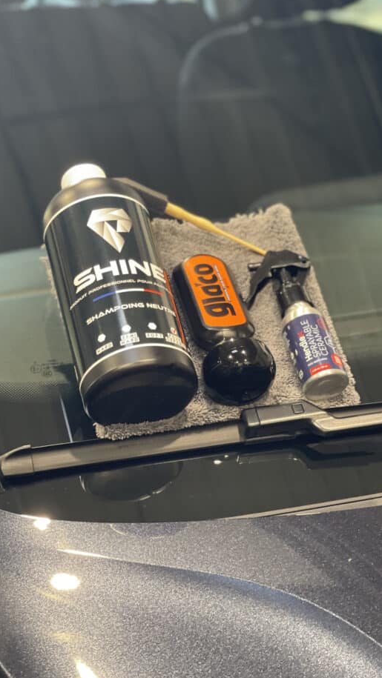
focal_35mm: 78
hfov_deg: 15.5
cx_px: 188
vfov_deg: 27.2
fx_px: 1404
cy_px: 328
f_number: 2.2
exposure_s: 1/62
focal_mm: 7.5
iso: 250
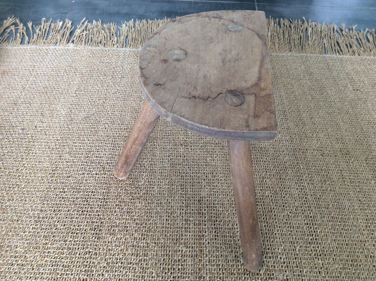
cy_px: 140
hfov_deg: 56.9
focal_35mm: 32
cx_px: 188
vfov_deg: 44.1
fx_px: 347
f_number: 2.4
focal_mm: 3.3
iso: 50
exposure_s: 1/25
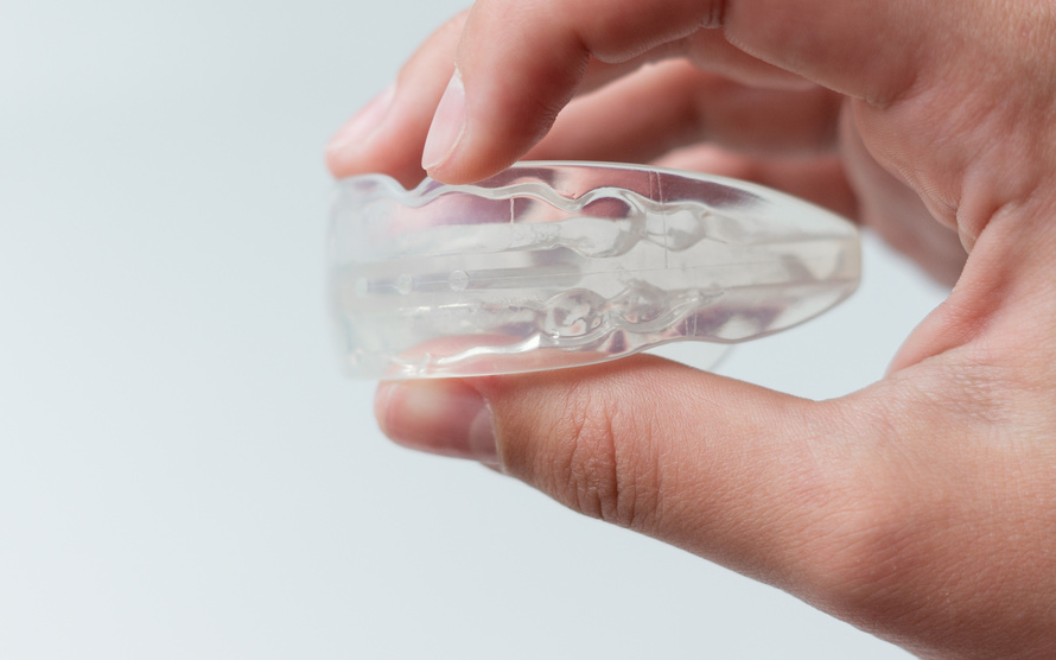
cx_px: 510
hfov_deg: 20.2
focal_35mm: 103
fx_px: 2964
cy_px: 225
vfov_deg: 12.7
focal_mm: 50
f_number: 2.5
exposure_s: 1/250
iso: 100
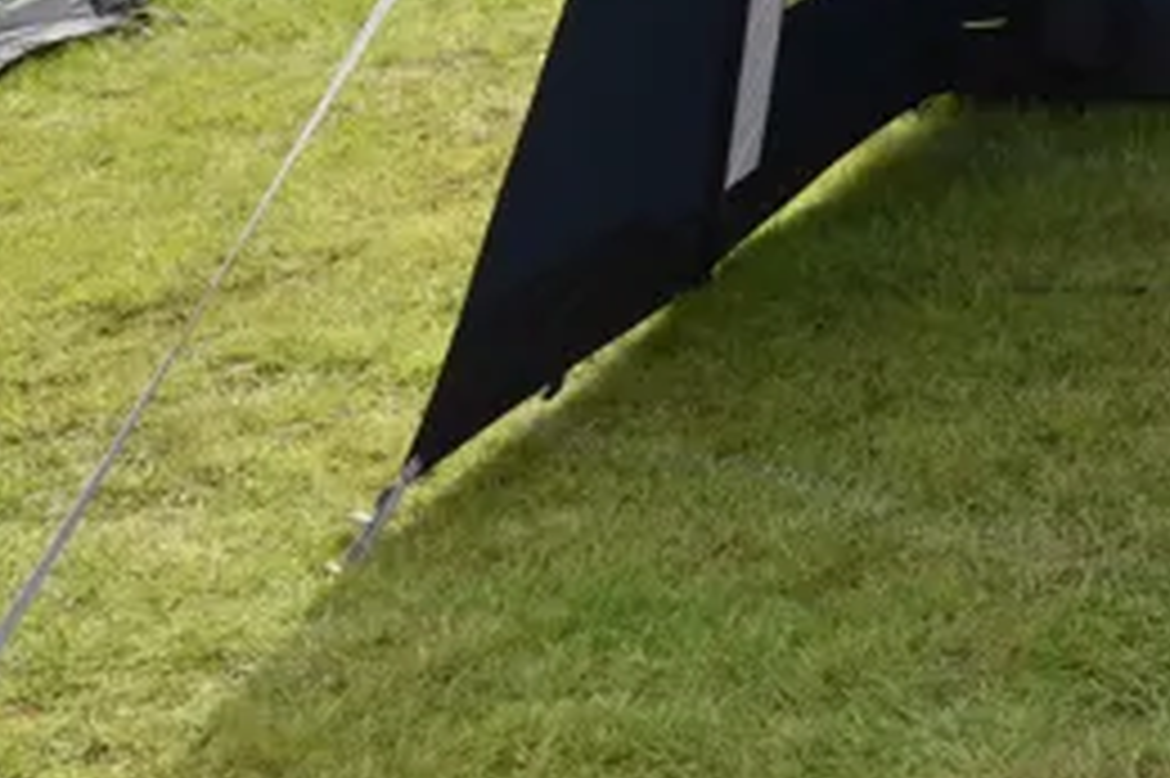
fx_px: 2696
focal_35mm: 83
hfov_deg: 20.9
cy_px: -362
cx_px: 1732
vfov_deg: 15.3
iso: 200
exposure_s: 1/250
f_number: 8
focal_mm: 18
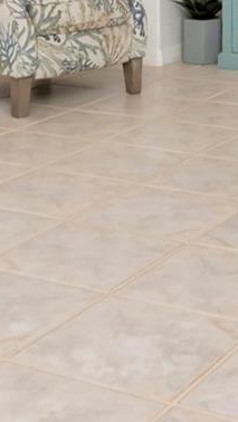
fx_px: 1042
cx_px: 190
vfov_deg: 20.9
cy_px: -121
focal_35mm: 93
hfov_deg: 13.0
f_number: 9
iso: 640
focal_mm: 14
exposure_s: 1/200
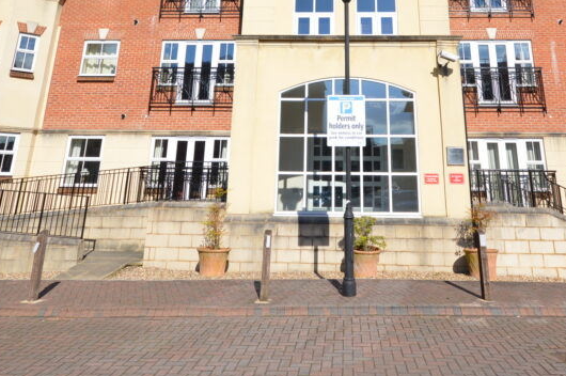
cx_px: 326
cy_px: 20
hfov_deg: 63.4
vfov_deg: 40.5
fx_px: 455
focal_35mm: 29
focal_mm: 10
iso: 100
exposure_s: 1/250
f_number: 8
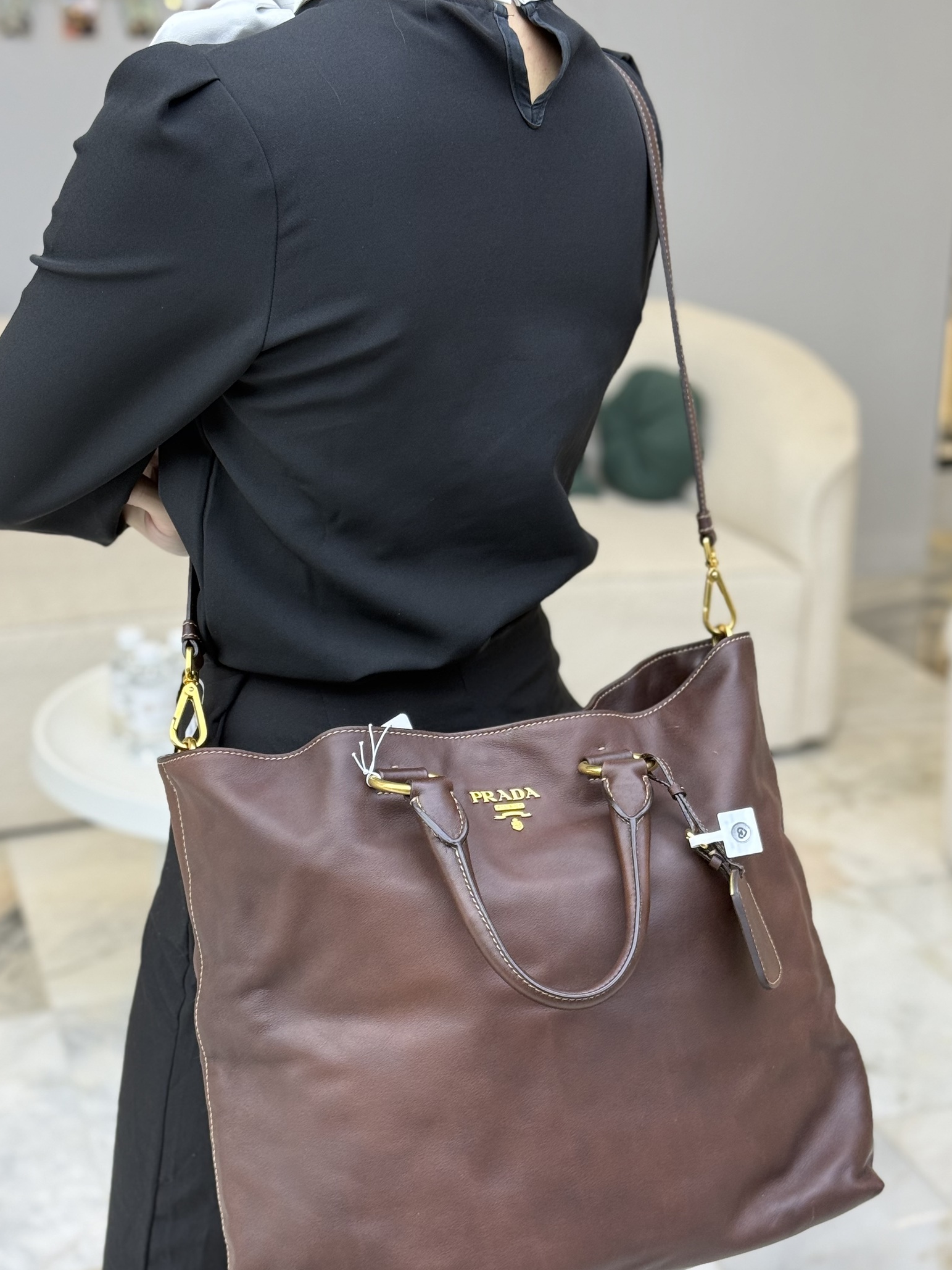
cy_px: 730
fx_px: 2053
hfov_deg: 26.1
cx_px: 502
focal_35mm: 56
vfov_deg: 34.3
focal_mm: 6.76
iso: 50
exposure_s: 1/100
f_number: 1.78
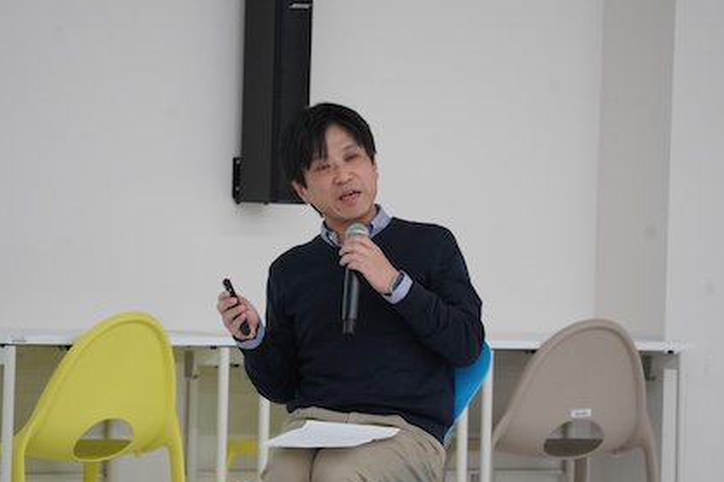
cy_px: 282
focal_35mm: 289
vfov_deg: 4.8
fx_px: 5810
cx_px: 373
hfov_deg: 7.1
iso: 3200
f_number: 5.6
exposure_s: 1/250
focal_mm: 242
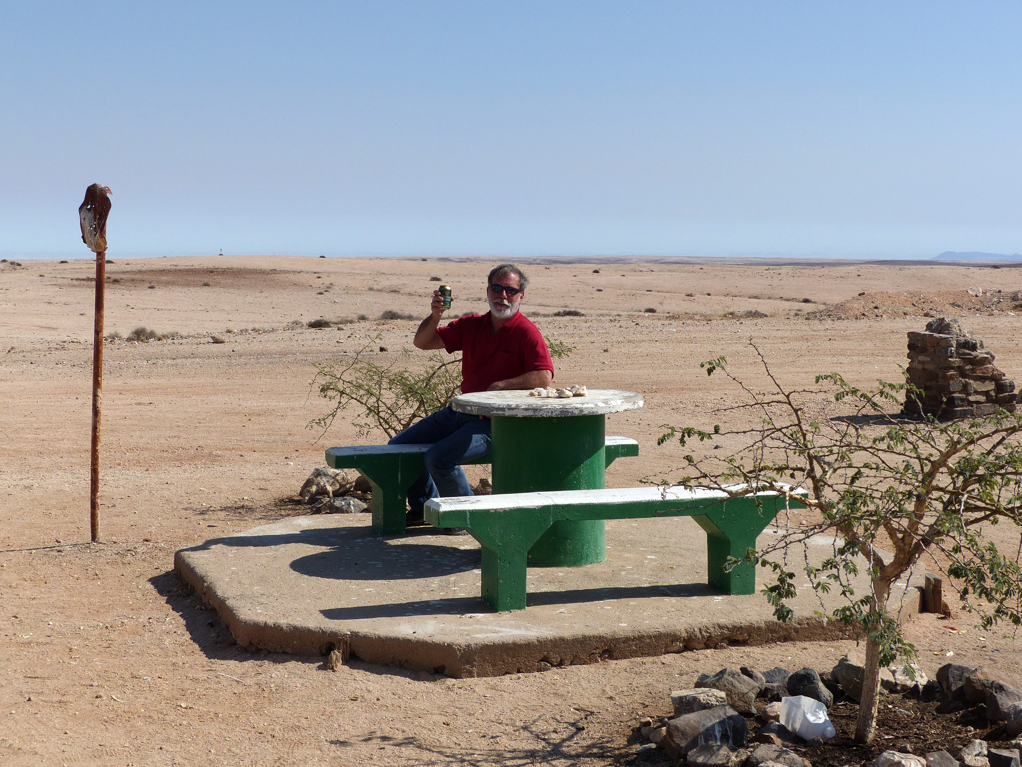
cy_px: 384
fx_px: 1742
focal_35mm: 59
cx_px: 511
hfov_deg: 32.7
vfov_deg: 24.8
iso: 100
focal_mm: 10.5
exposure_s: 1/2000
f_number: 4
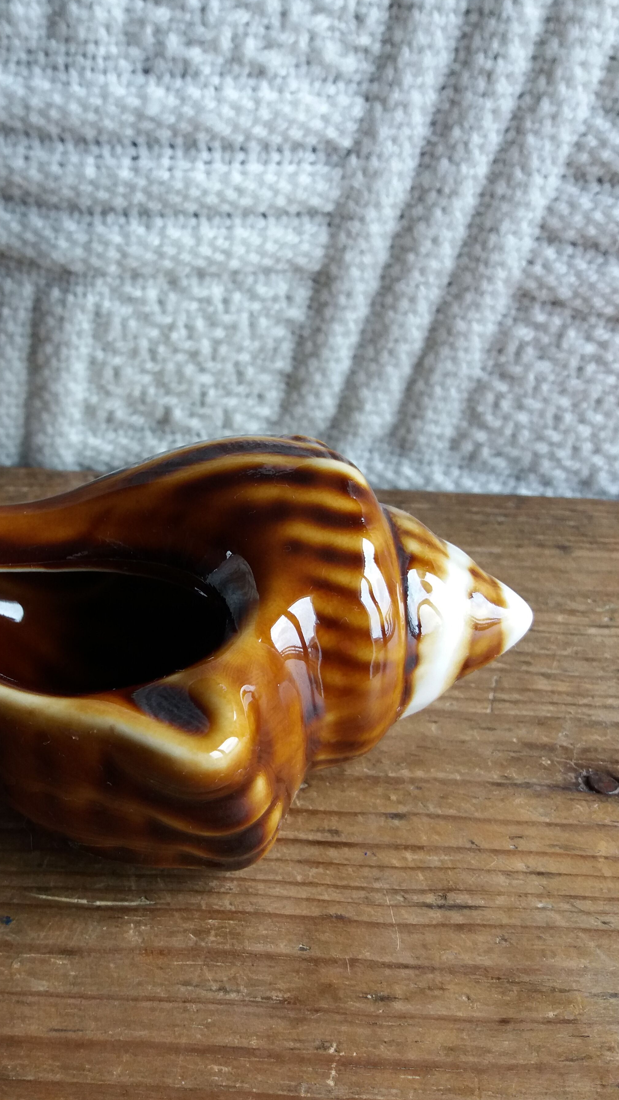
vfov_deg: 56.6
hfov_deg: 33.4
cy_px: 549
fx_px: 1021
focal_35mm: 35
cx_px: 195
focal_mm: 3.7
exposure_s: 1/100
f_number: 1.9
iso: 100
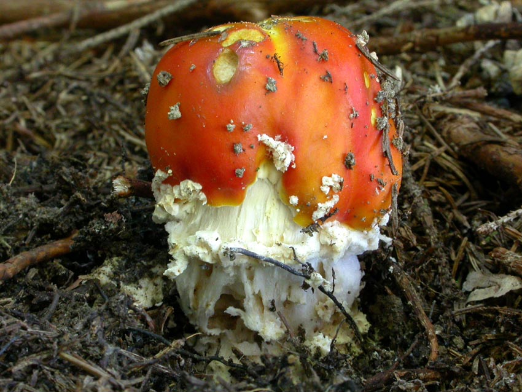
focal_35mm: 113
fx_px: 1704
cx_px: 261
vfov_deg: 13.1
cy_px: 196
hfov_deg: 17.4
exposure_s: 2
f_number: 9.6
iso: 200
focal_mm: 23.5
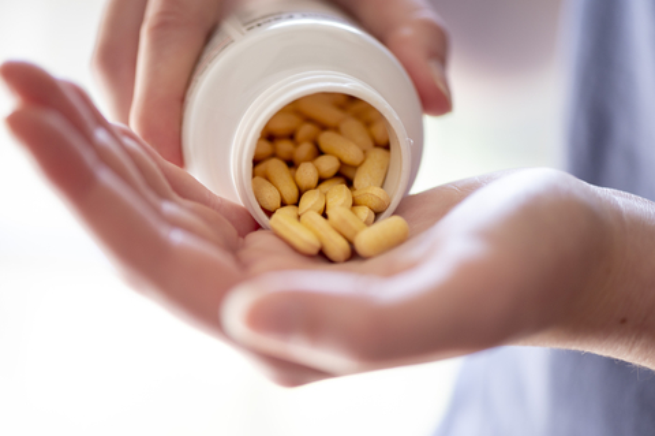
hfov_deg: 19.5
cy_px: 218
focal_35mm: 105
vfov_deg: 13.0
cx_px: 328
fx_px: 1908
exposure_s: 1/100
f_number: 3.2
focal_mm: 105
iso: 800
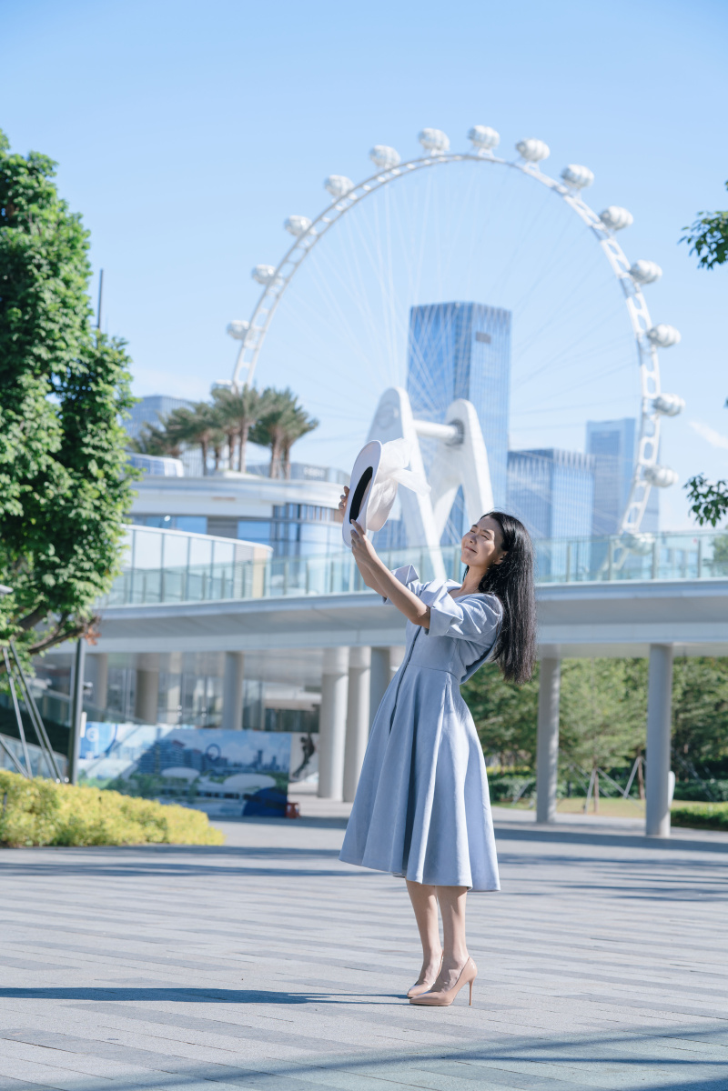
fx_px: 2578
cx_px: 364
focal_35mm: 85
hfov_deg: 16.1
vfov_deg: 23.9
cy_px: 546
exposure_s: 1/250
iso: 50
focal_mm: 85
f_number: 5
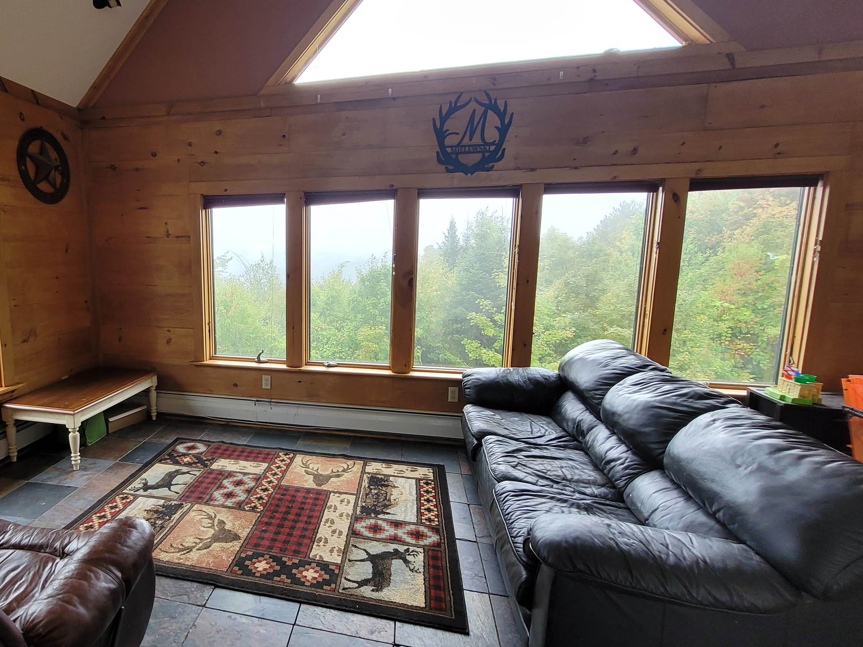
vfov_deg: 68.7
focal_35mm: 19
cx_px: 272
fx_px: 474
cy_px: 324
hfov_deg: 81.2
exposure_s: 1/60
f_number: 2.2
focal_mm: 1.74
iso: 64
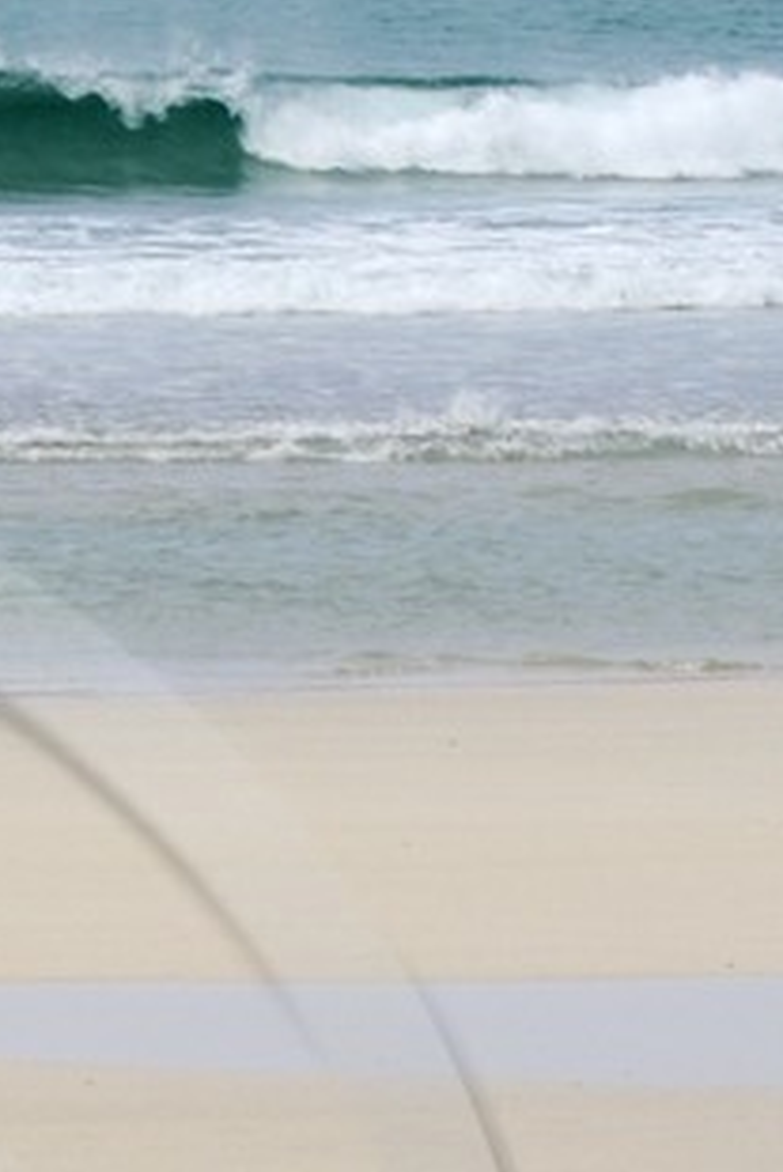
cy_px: 1569
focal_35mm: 1032
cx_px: -609
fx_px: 33629
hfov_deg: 1.3
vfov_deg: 2.0
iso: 200
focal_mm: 200
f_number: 11
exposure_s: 1/500
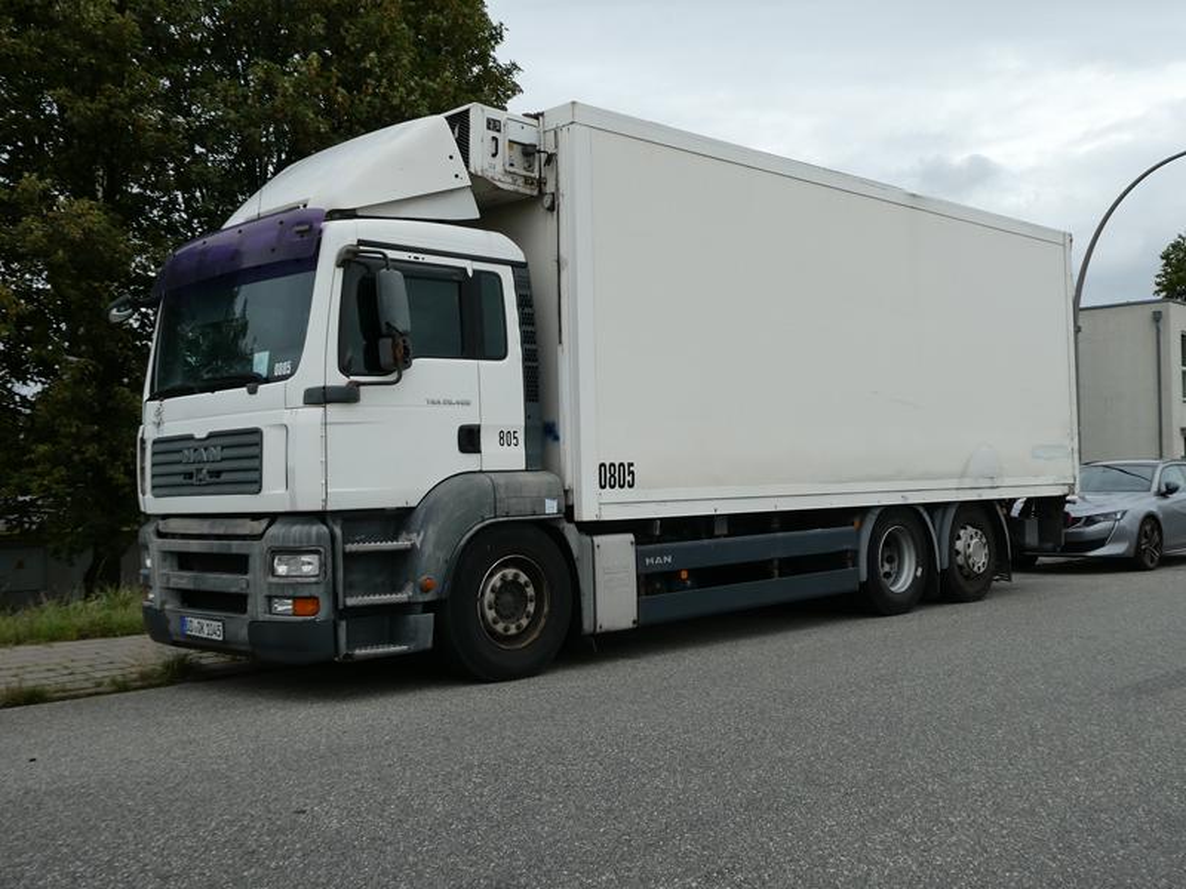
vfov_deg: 40.7
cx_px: 593
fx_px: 1199
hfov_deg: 52.6
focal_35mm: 35
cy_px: 444
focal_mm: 6.3
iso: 80
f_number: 3.7
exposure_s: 1/500
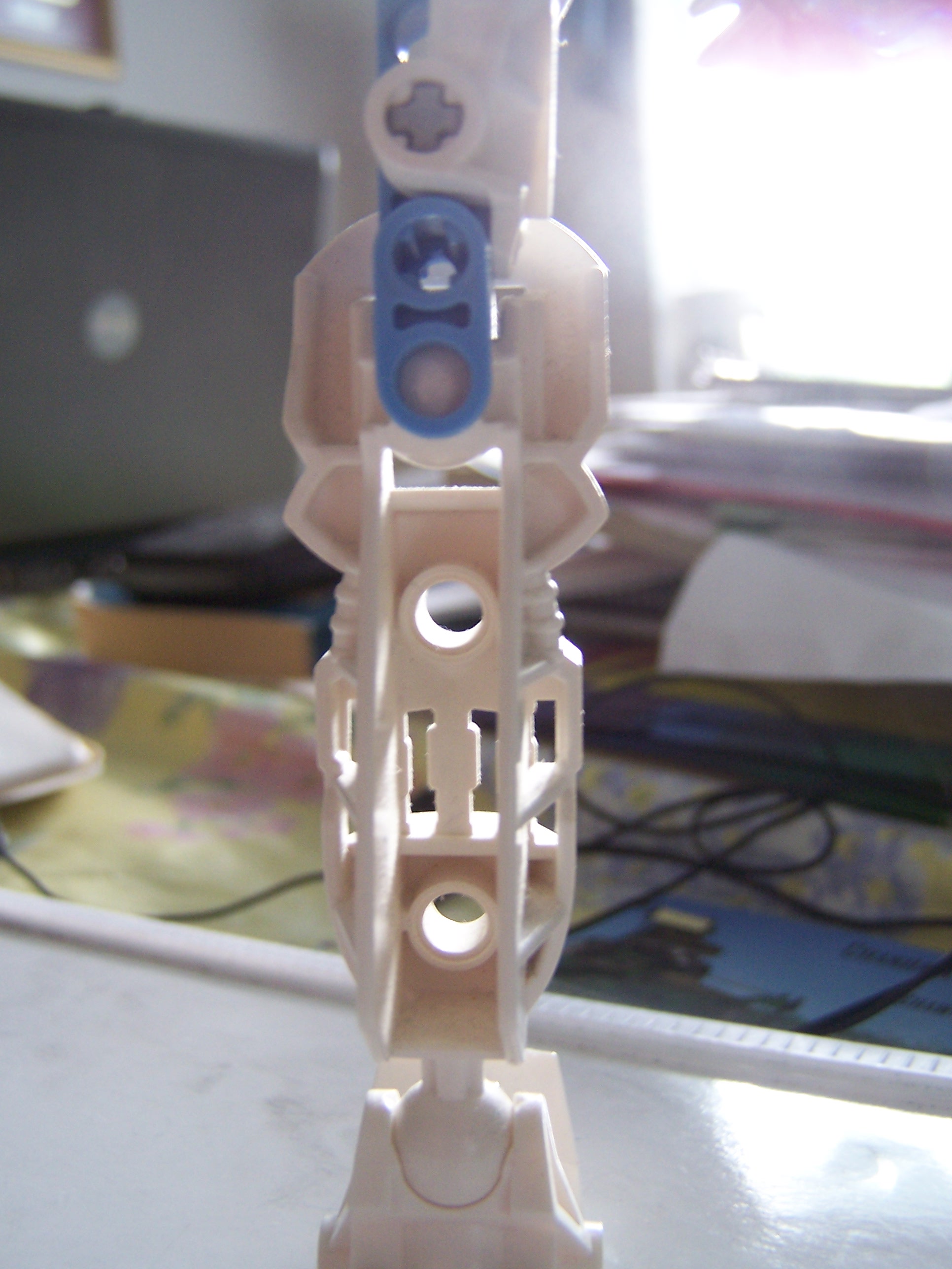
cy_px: 634
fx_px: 1393
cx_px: 476
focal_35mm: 38
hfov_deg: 37.7
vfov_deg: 49.0
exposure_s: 1/8
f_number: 2.8
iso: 140
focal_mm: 6.3
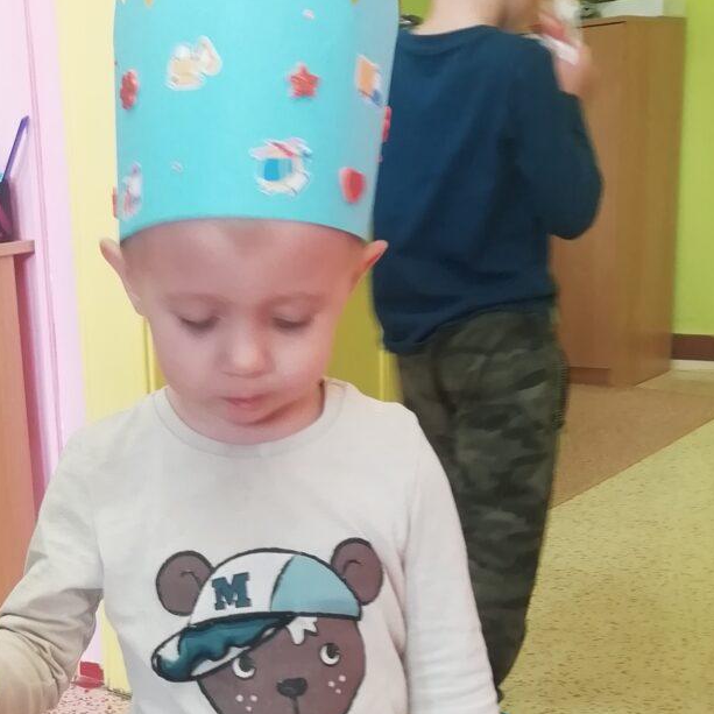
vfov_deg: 28.3
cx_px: 96
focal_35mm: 60
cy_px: 519
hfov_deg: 27.7
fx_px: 1400
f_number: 2.2
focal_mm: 3.46
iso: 80
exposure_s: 1/33.3
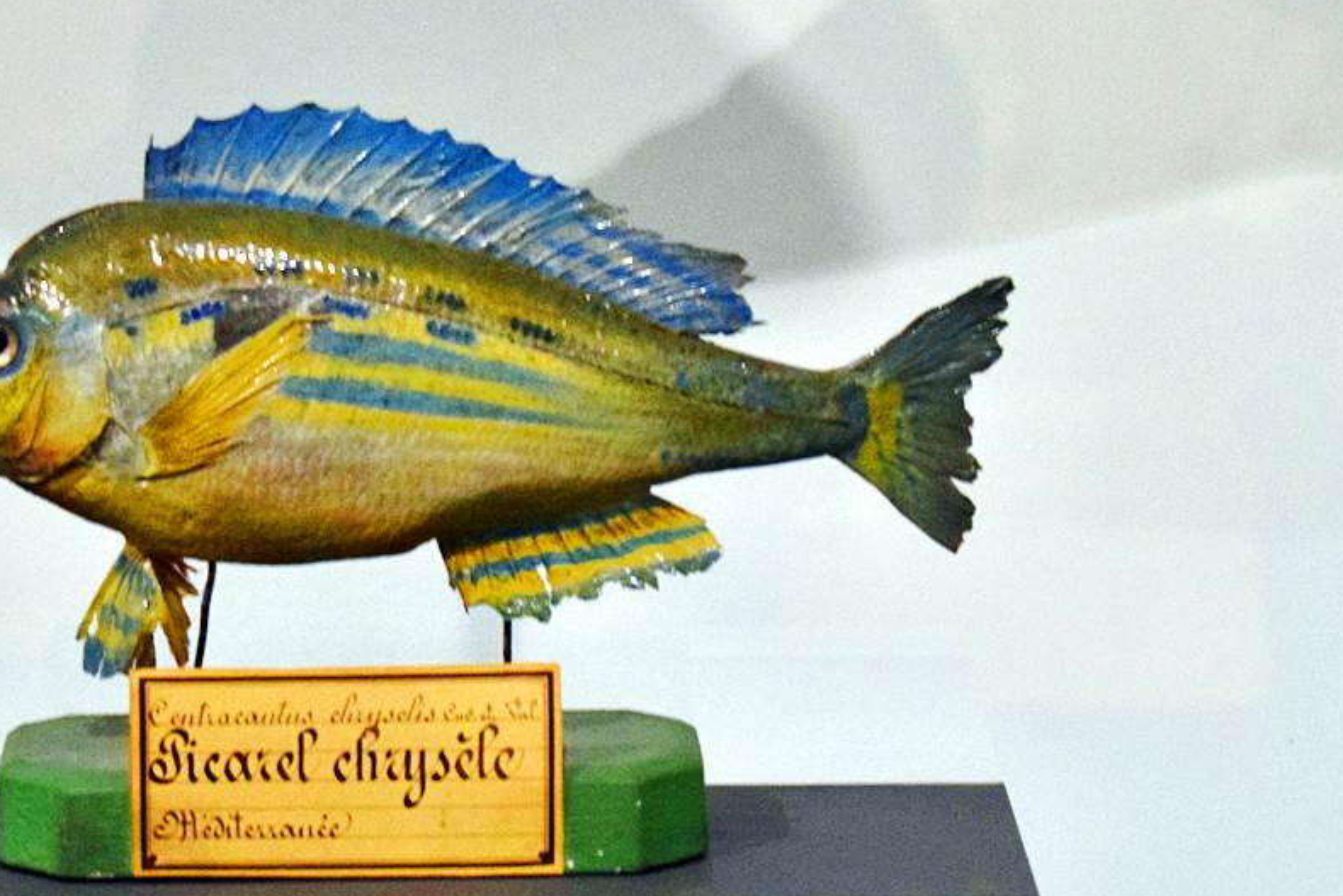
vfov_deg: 8.2
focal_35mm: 167
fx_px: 6231
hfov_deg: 12.3
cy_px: 506
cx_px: 456
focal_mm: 55
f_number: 5.6
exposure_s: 1/60
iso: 1600
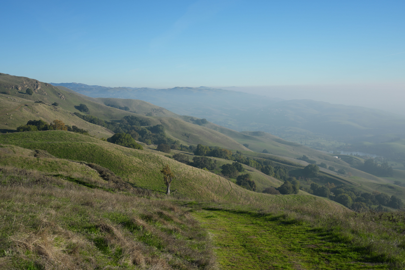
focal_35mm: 40
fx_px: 450
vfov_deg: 33.4
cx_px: 202
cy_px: 135
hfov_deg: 48.5
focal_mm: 40
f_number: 4.5
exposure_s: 1/1250
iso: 200
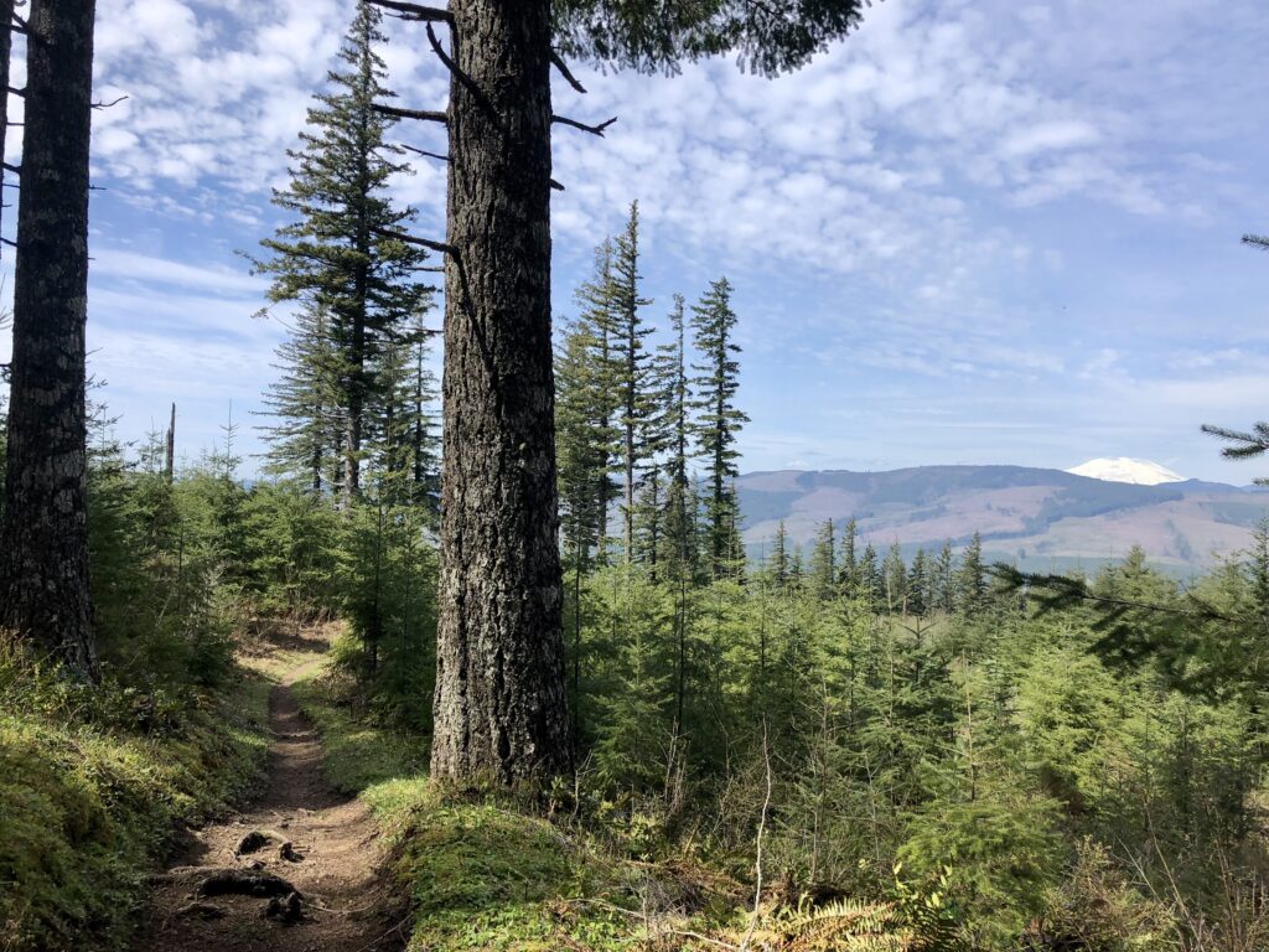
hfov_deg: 63.4
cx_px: 634
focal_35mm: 28
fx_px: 1026
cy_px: 476
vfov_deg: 49.7
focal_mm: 3.99
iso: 20
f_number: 1.8
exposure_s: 1/1779
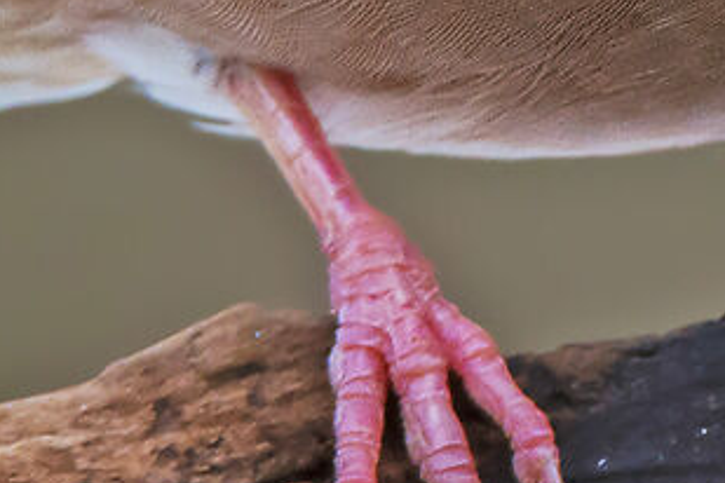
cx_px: 1476
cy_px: -703
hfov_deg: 0.3
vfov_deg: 0.2
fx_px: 140961
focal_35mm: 7000
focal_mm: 600
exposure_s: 1/160
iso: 800
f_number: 8
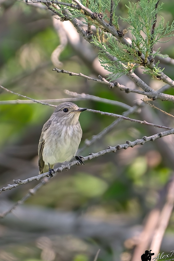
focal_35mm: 626
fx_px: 4537
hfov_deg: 2.2
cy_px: 130
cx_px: 88
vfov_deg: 3.3
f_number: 5.6
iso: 400
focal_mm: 400
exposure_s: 1/280
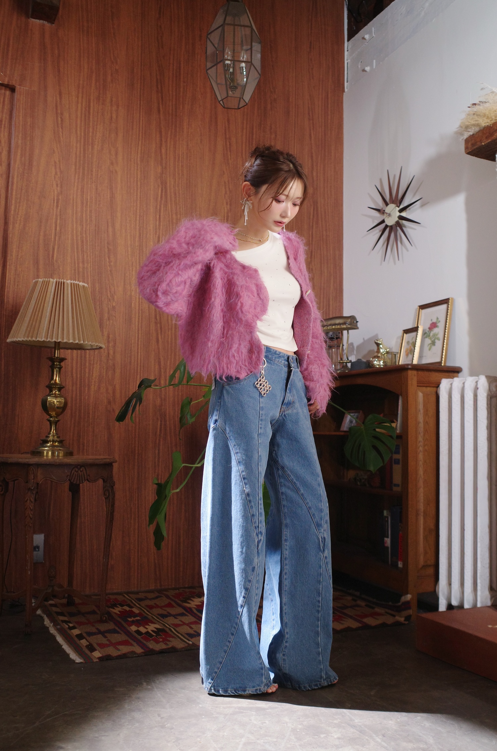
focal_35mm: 35
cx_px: 248
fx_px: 728
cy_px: 376
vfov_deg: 54.5
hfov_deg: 37.7
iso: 1000
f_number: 2.8
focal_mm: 18.3
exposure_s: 1/30
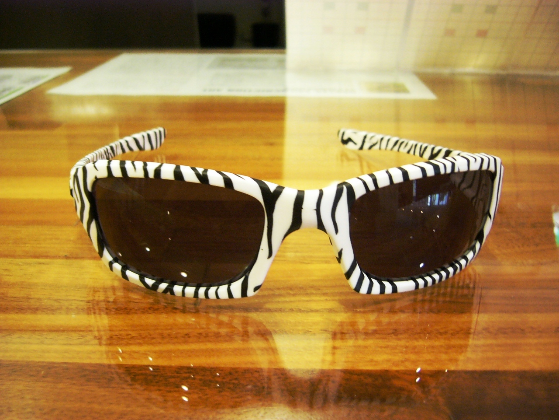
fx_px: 565
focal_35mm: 35
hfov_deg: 52.6
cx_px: 280
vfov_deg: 40.7
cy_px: 210
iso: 200
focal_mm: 5.8
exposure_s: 1/15
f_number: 2.8
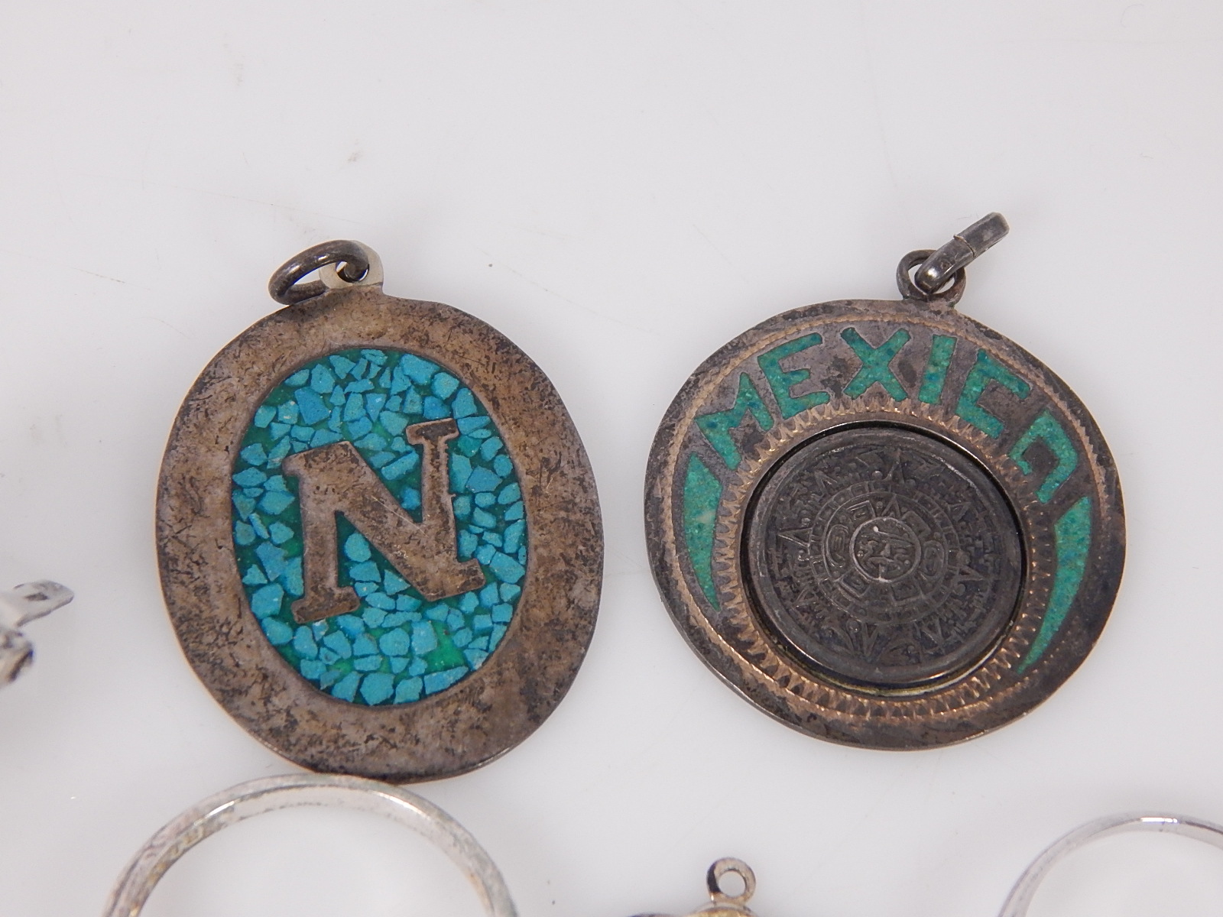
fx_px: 2438
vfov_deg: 21.3
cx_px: 612
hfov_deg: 28.2
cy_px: 458
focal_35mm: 69
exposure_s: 1/250
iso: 360
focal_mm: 12.3
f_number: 4.1
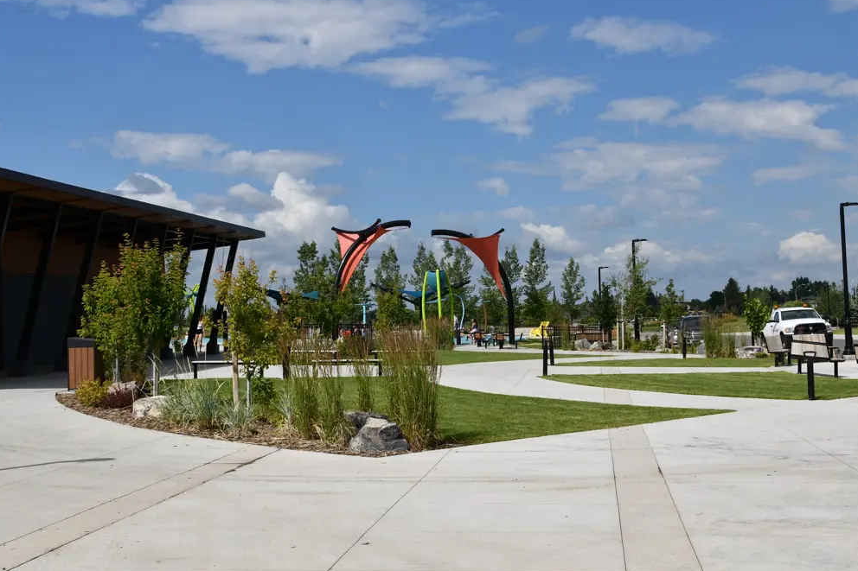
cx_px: 413
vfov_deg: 24.2
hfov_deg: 35.6
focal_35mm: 56
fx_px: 1334
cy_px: 274
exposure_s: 1/400
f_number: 10
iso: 100
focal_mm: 26
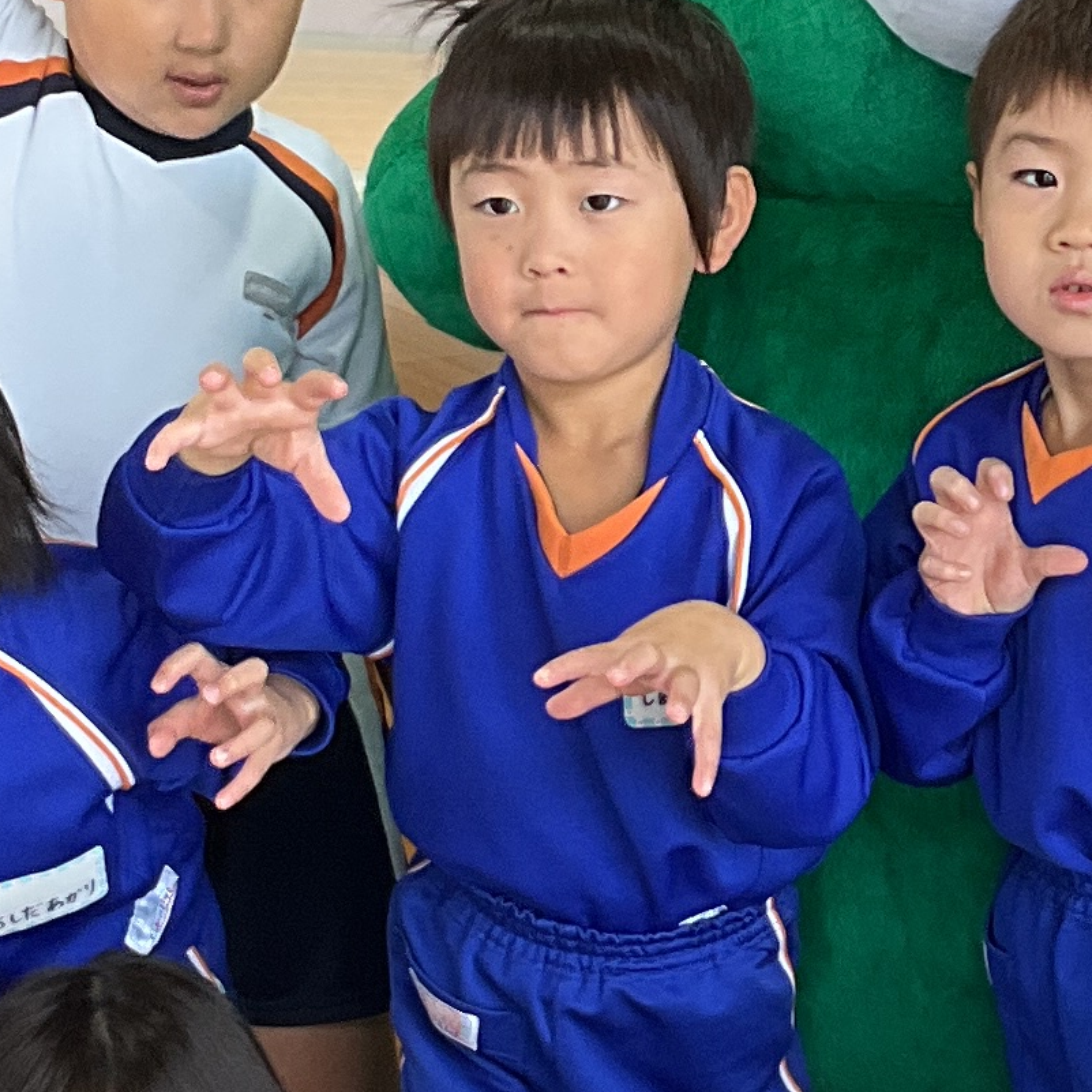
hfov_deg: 13.4
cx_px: 1061
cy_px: 439
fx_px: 4604
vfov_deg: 13.5
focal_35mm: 129
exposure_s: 1/100
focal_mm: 3
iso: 64
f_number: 1.8
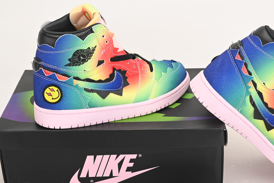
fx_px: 541
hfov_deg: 28.3
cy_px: 116
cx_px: 173
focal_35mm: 71
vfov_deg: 19.2
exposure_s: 1/200
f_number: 11
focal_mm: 46
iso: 100
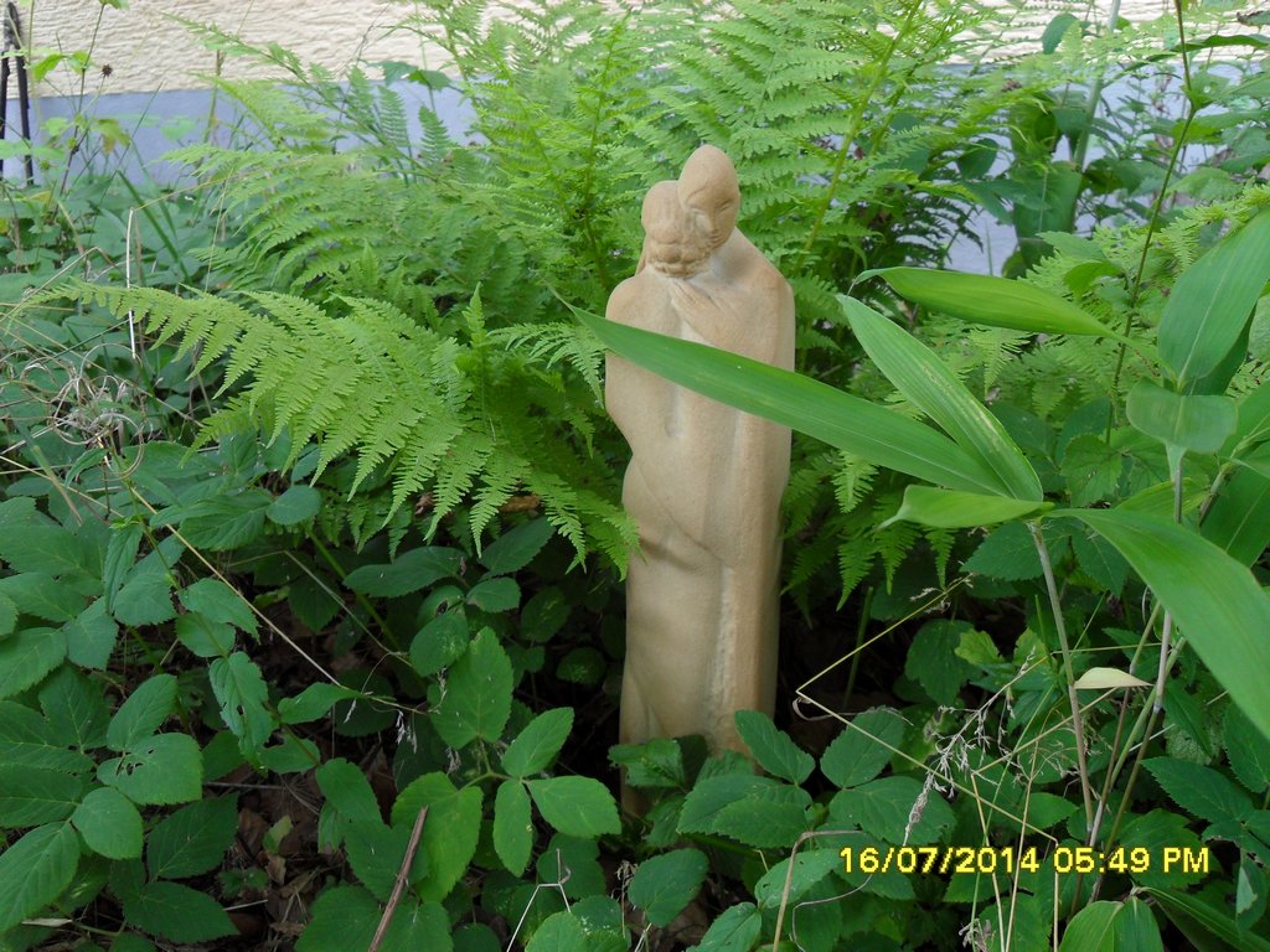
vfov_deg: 40.7
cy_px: 476
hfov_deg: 52.6
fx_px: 1284
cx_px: 635
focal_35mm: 35
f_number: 2.8
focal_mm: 6.2
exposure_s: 1/45
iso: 100
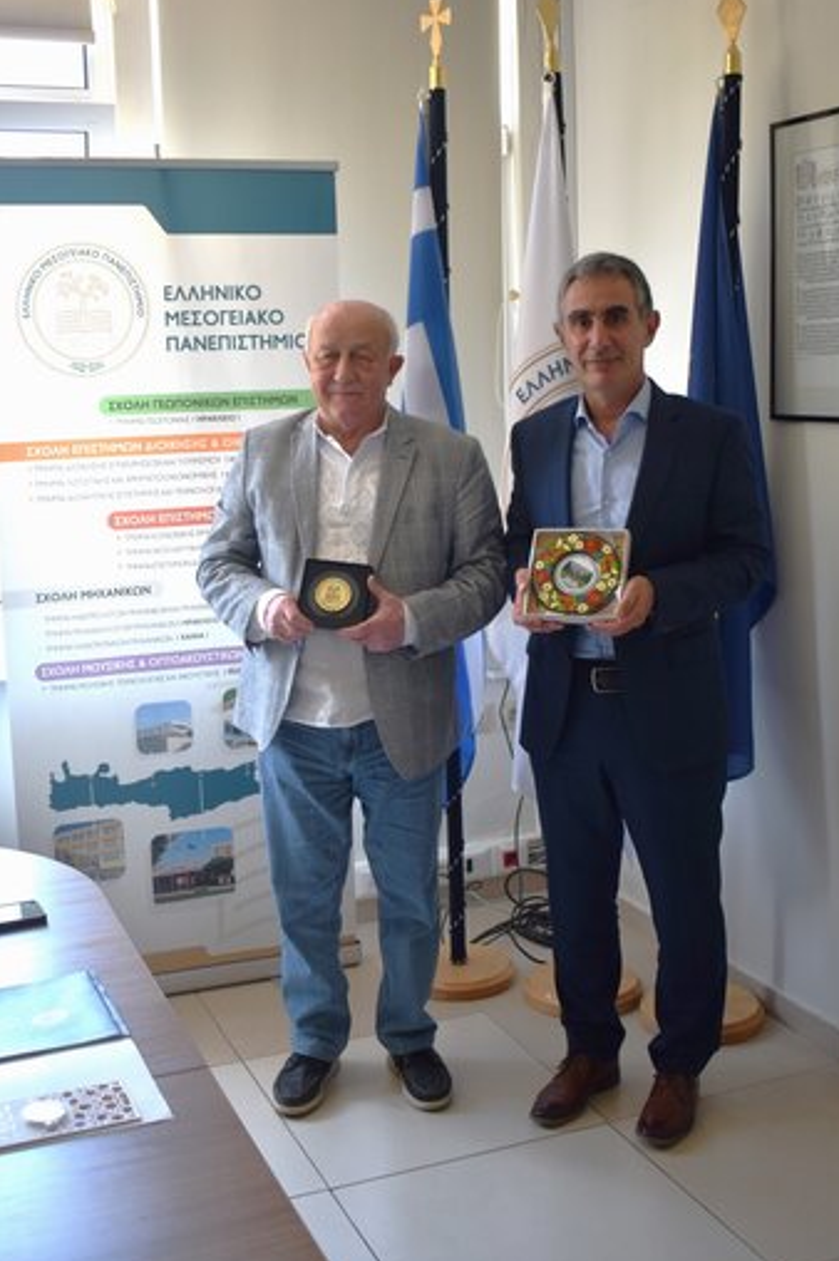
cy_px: 604
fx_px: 1455
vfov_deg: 46.9
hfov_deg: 32.2
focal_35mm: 42
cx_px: 418
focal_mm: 25
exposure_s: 1/40
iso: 125
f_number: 4
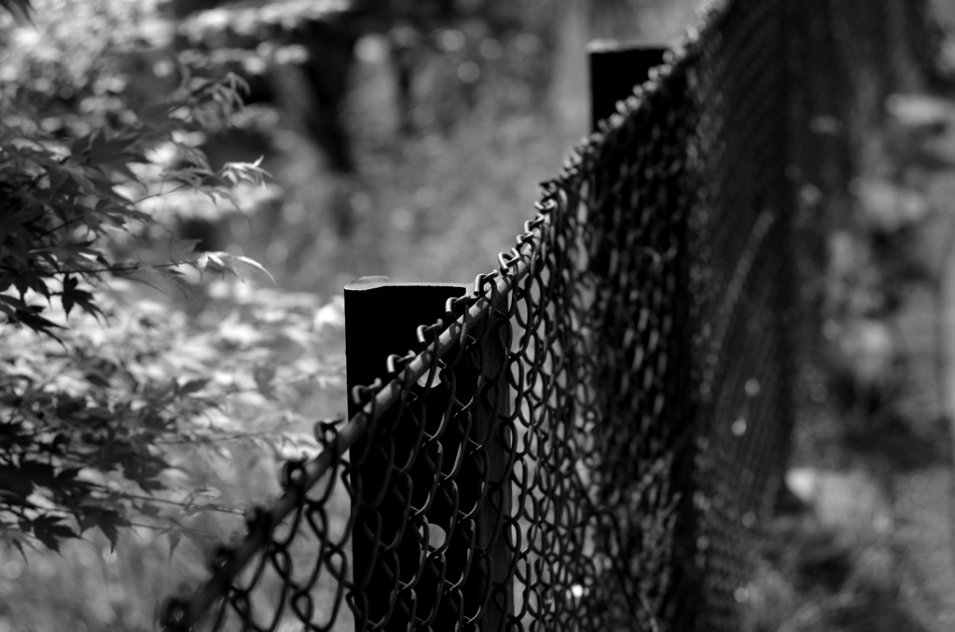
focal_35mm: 105
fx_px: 2779
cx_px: 478
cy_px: 316
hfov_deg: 19.5
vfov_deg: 13.0
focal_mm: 70
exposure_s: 1/640
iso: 100
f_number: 3.5
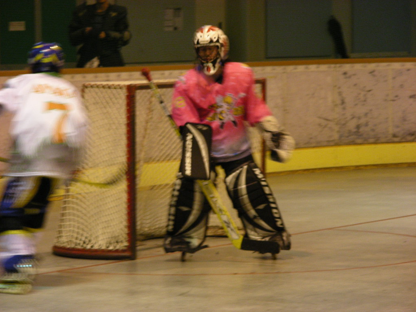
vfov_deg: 7.5
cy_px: 156
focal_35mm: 197
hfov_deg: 10.0
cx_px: 208
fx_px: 2367
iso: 200
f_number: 3.5
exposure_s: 1/25.4
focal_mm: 32.7
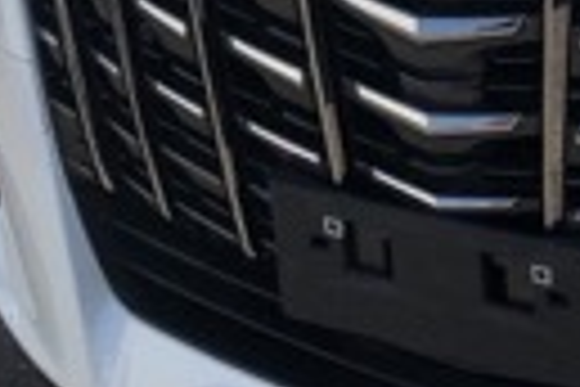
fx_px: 2336
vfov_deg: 9.0
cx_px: 940
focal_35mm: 145
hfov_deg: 13.2
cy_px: -328
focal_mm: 3.99
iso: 25
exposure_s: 1/2825
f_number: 1.8
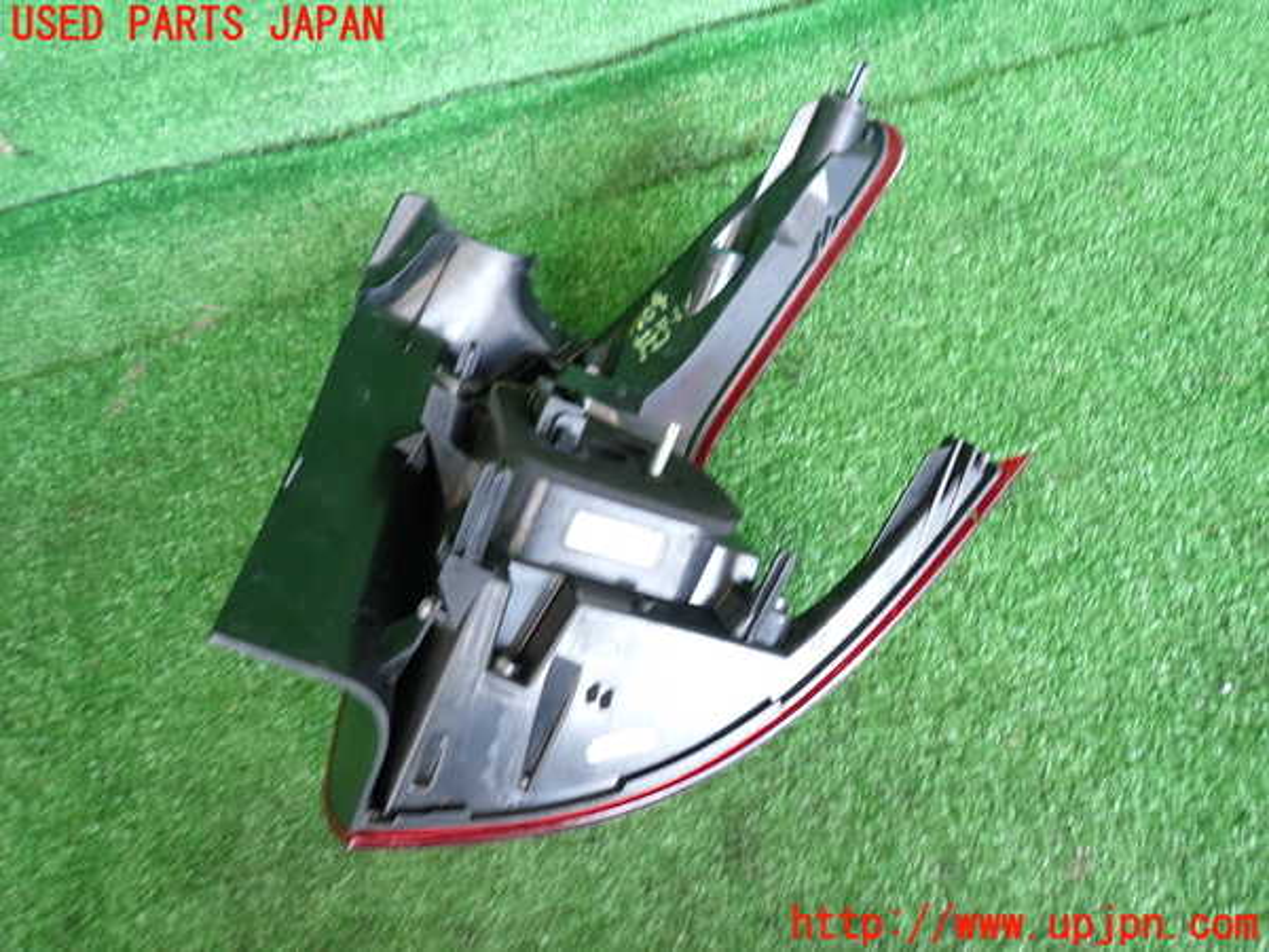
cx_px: 634
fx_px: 916
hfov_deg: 69.4
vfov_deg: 54.9
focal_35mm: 25
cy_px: 476
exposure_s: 1/30
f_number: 2
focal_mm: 4.5
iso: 200
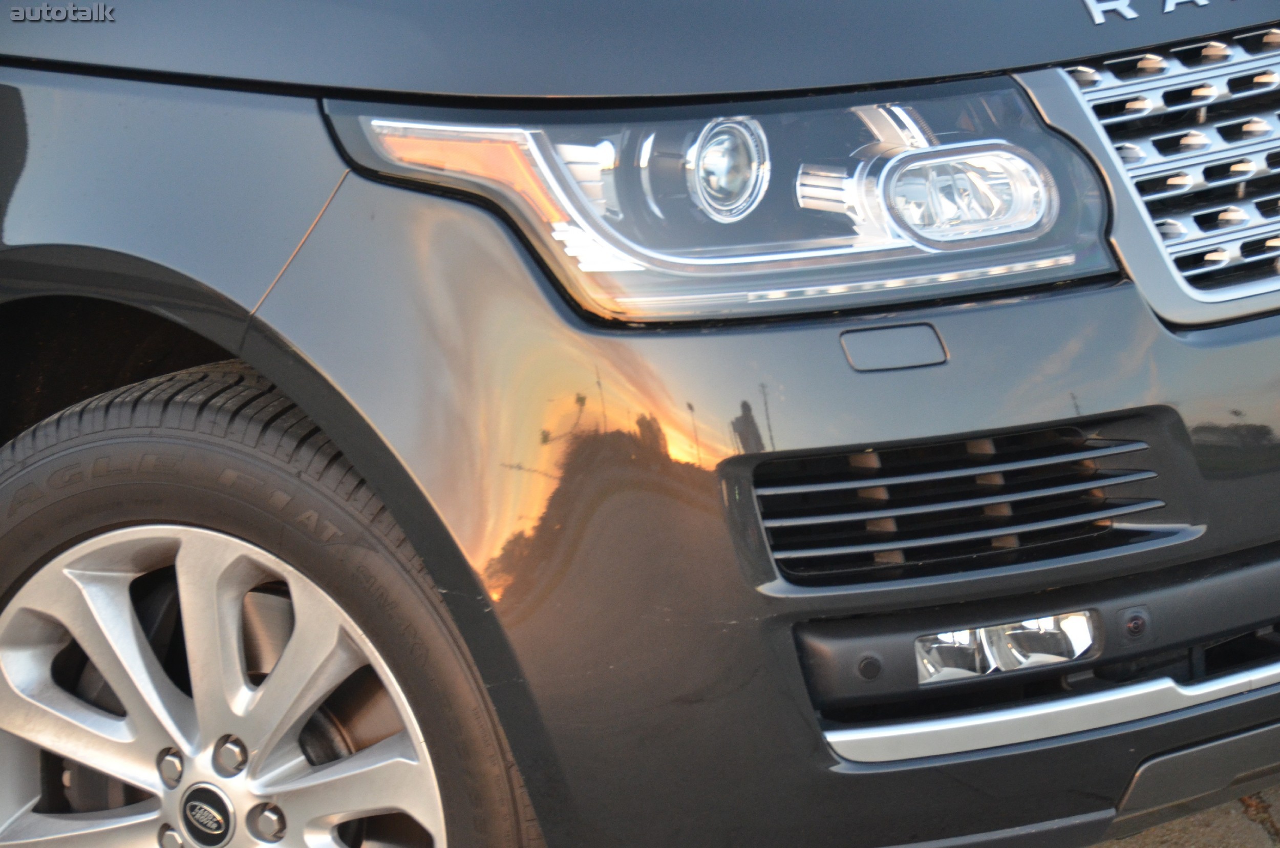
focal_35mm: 123
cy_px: 424
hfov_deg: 16.7
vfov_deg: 11.1
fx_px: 4364
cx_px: 640
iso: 1600
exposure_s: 1/100
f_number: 5
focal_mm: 82
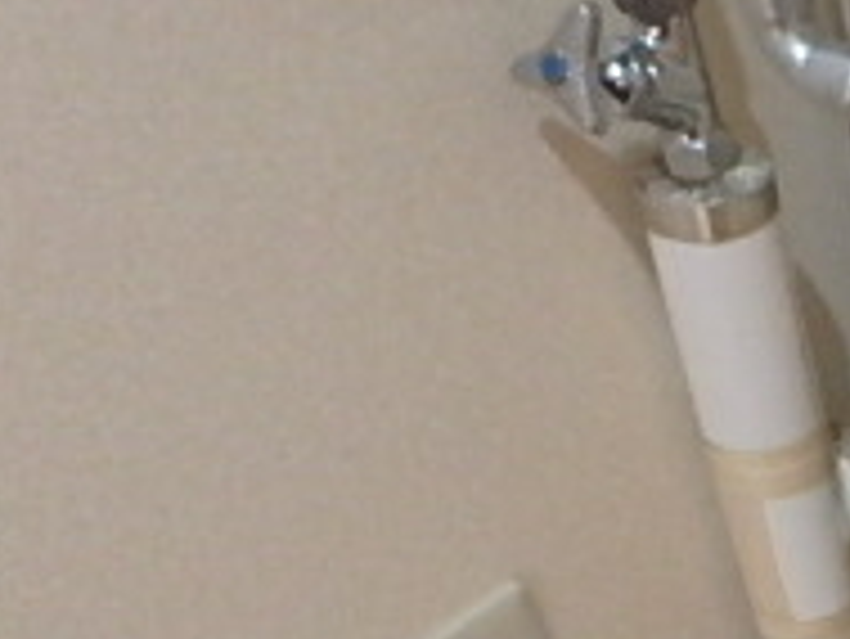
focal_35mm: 71
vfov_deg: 19.6
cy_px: 752
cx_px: 1336
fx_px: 1745
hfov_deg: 21.9
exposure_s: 1/30
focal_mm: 3.7
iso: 800
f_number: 3.5
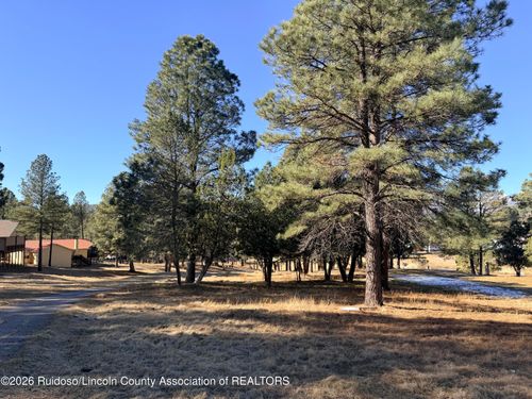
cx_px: 266
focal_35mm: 24
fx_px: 369
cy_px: 200
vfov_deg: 56.8
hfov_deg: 71.6
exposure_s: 1/1770
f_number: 1.78
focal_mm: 6.76
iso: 100
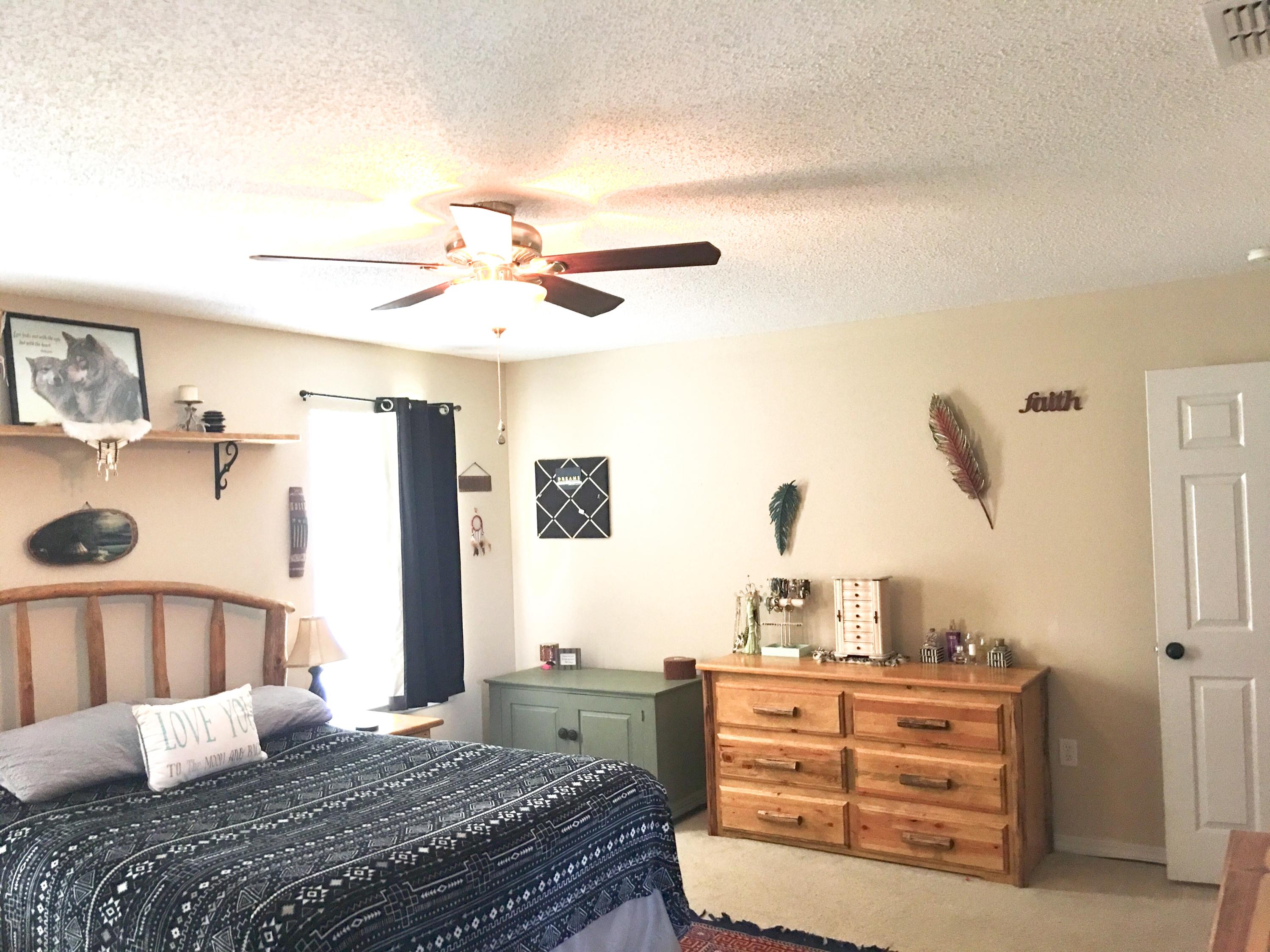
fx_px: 1064
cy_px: 476
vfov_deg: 48.2
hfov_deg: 61.7
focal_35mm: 29
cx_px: 635
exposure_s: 1/15
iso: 80
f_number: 2.2
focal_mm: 4.15
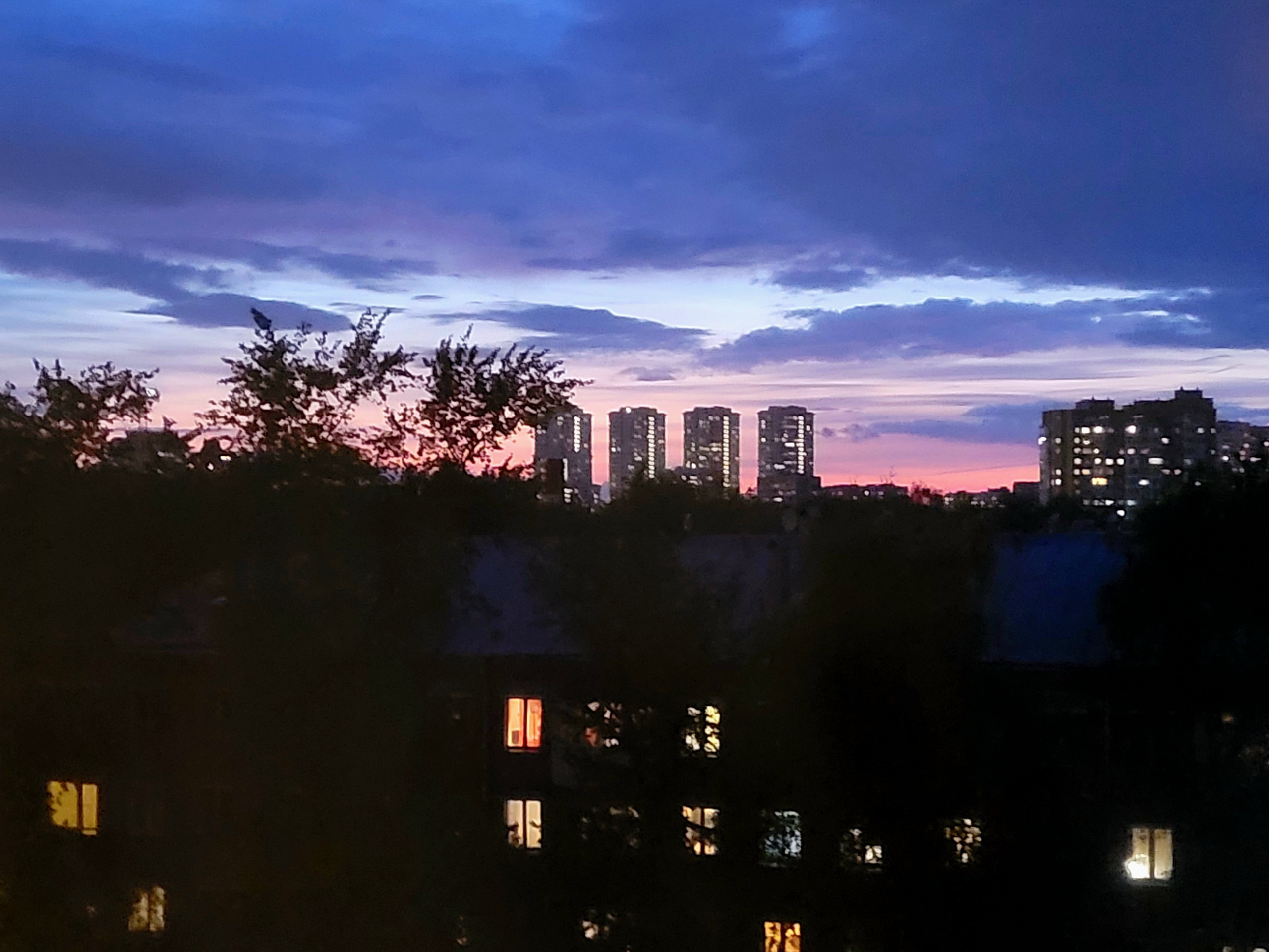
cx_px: 634
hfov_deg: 67.3
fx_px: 953
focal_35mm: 26
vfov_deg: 53.1
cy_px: 476
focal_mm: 5.4
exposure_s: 1/24
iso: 1250
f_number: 1.8
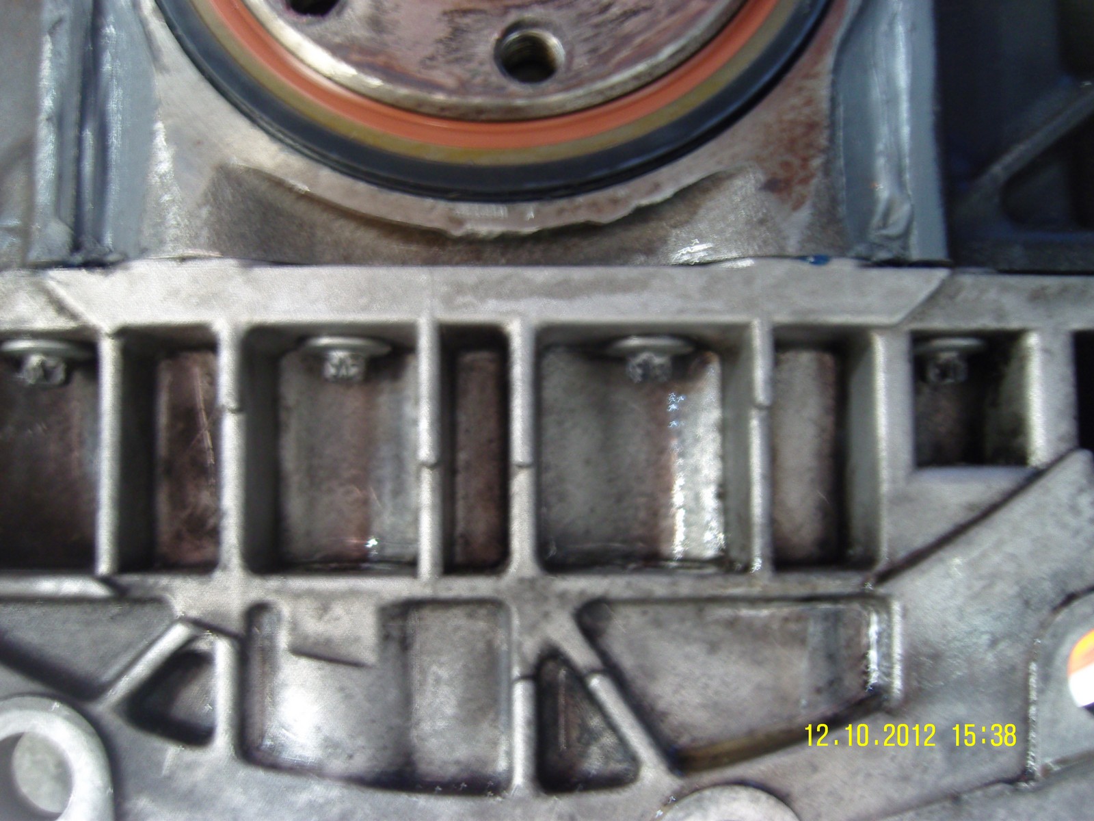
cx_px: 547
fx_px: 1075
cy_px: 410
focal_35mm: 34
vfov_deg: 41.8
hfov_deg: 54.0
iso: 200
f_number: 2.8
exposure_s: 1/4
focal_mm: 7.3
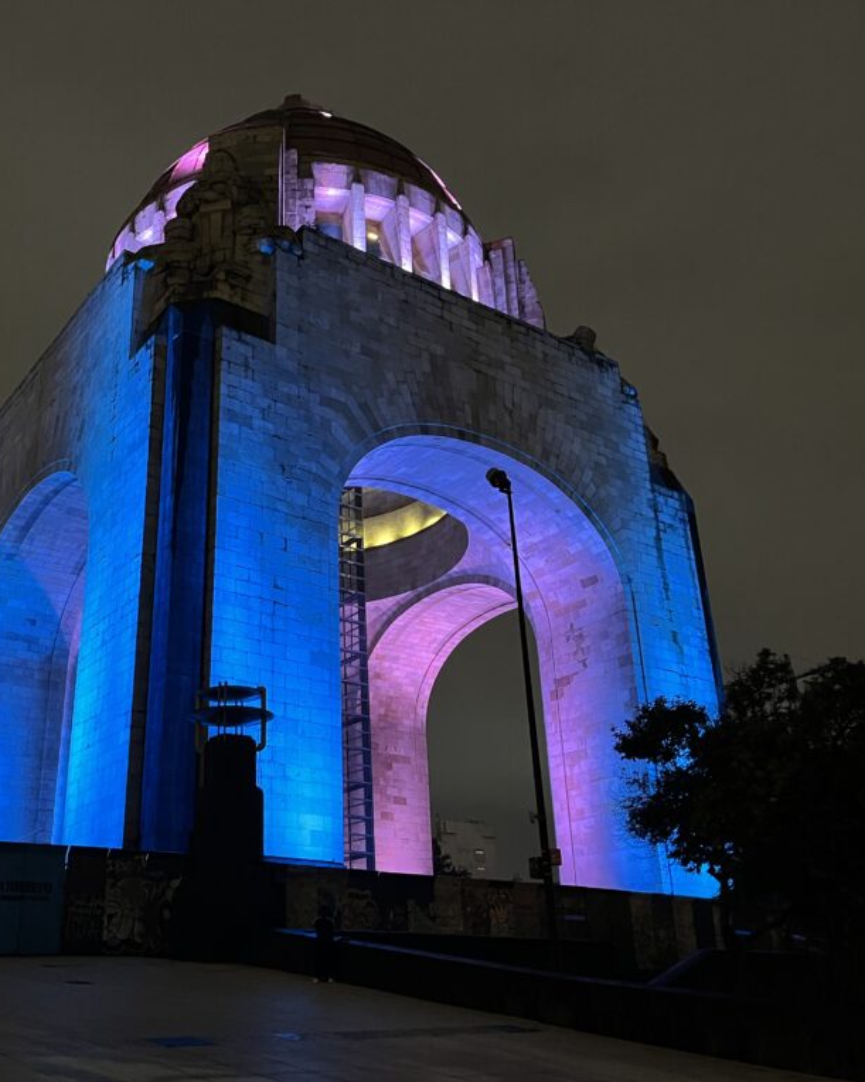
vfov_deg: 52.9
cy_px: 541
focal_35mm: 34
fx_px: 1088
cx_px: 304
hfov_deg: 42.9
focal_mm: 5.1
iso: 640
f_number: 1.6
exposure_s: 1/30
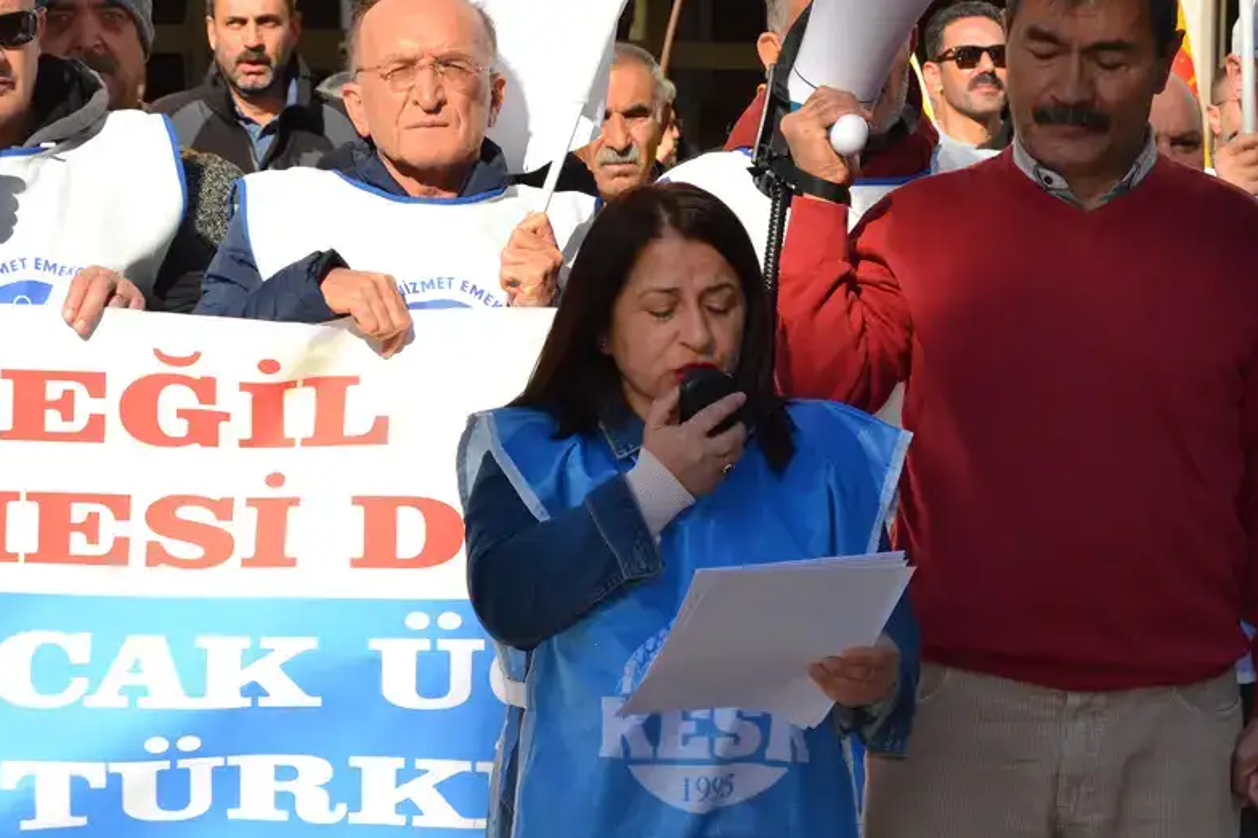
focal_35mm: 114
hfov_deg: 18.0
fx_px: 3971
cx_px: 639
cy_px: 372
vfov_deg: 12.0
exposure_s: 1/200
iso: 100
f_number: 10
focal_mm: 55
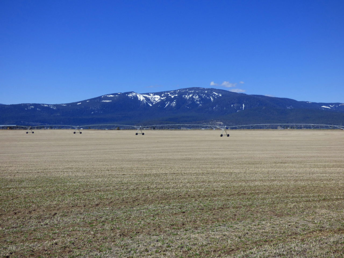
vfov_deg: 27.5
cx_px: 172
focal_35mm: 53
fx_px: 527
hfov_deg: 36.2
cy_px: 129
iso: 100
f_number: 3.9
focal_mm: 9.1
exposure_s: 1/1300
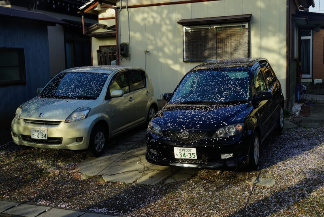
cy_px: 108
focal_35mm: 41
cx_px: 162
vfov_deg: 32.7
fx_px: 369
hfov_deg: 47.4
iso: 100
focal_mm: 41
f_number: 10
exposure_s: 1/100
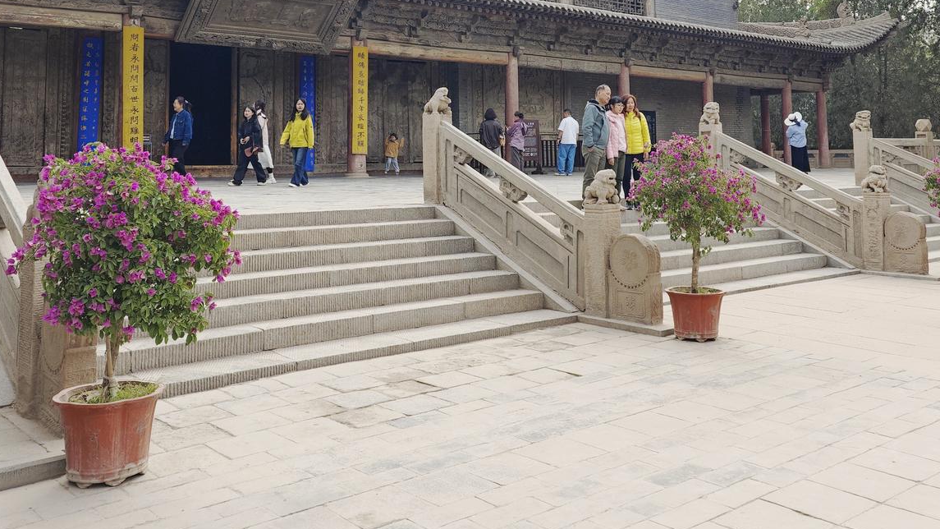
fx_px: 872
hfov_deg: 56.6
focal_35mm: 35
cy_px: 80
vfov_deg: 32.5
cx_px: 493
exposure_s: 1/714
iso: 50
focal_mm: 6.55
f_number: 1.6
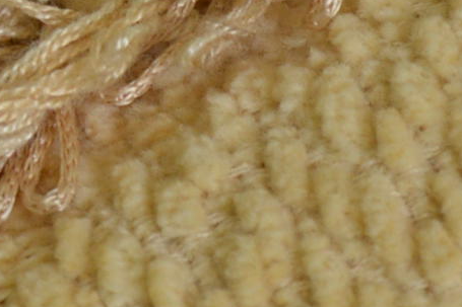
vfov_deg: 2.5
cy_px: -63
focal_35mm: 545
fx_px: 6995
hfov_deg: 3.8
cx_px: 53
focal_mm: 55
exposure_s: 1/125
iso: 400
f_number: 6.3
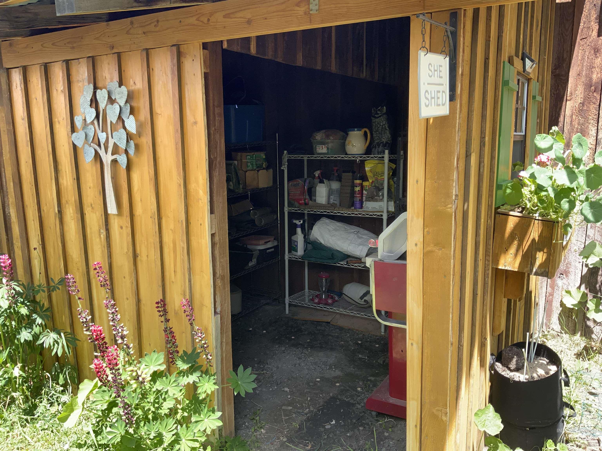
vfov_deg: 48.2
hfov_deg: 61.7
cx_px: 301
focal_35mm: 29
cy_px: 226
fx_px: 504
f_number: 1.8
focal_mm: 3
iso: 16
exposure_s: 1/128
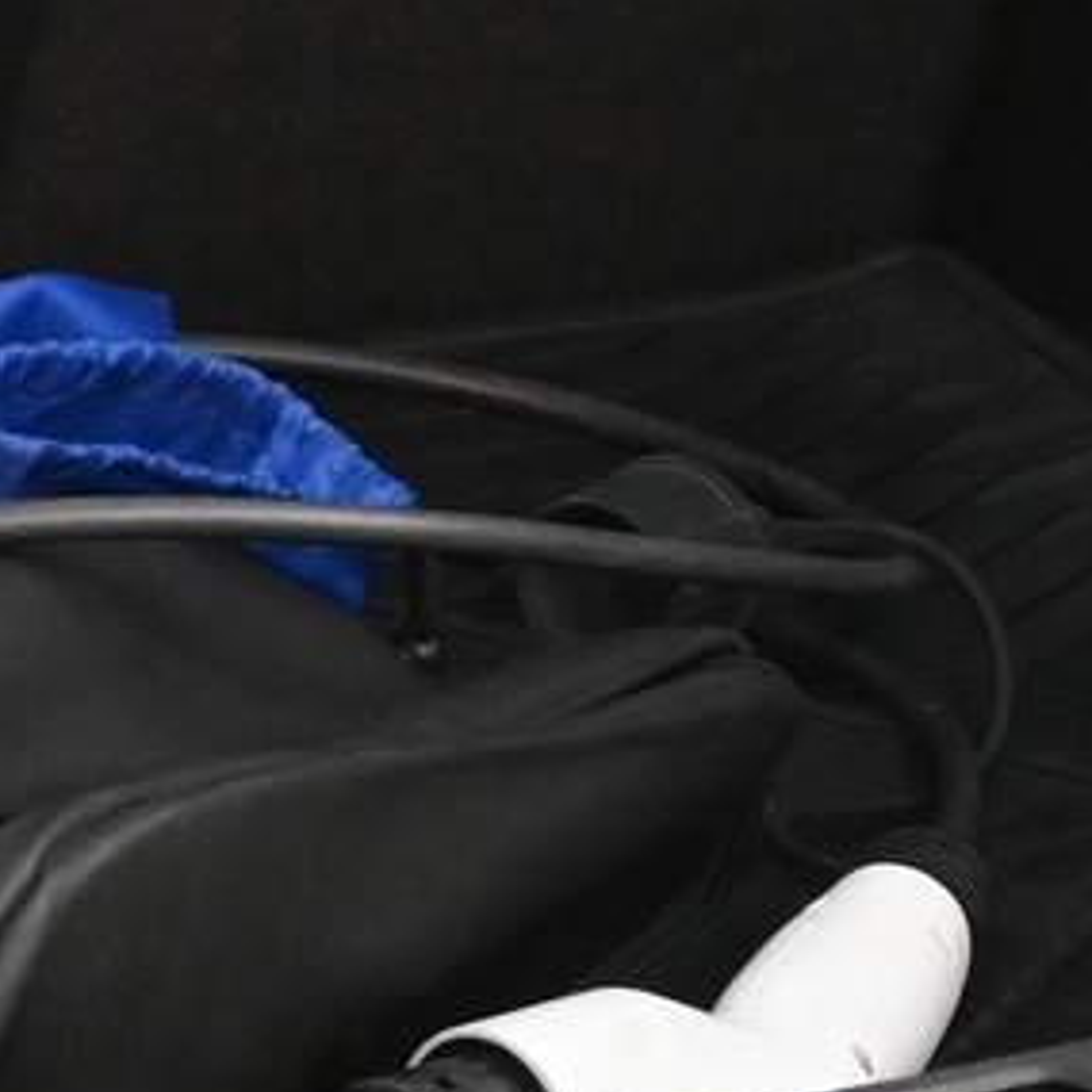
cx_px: 96
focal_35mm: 228
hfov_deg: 7.6
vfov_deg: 7.6
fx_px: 8145
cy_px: -398
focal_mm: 31.5
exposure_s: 1/50
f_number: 5
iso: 3600
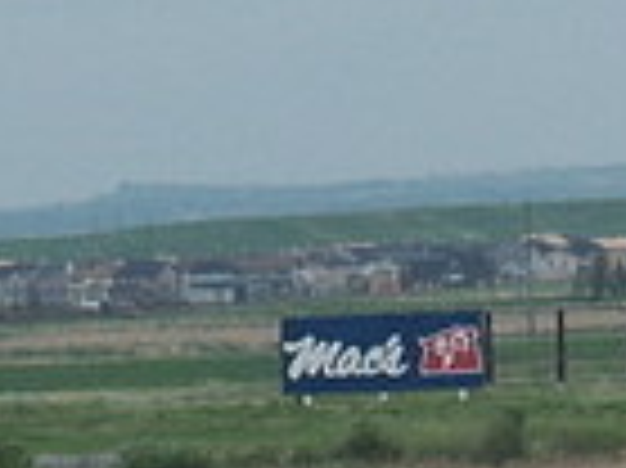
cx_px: 640
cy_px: 756
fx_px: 20851
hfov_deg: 1.7
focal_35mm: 1154
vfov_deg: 1.3
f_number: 5.6
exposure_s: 1/500
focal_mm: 50.69
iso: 100
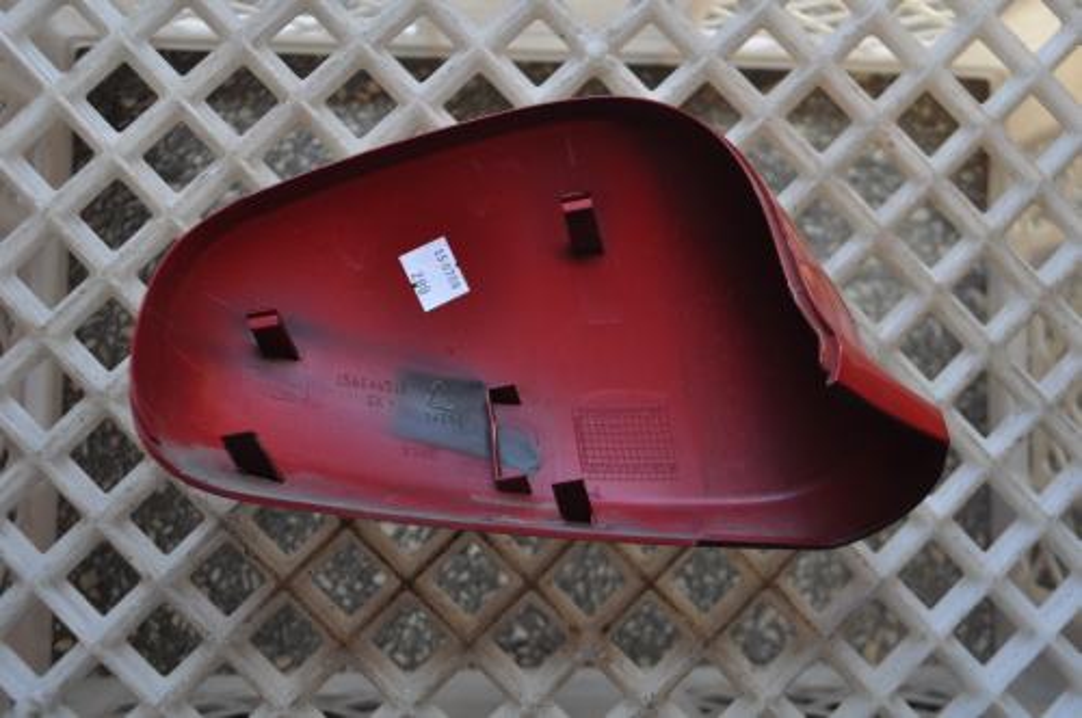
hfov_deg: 49.6
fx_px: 1171
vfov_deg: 34.1
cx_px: 541
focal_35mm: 39
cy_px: 359
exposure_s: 1/100
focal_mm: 26
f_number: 5
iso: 400
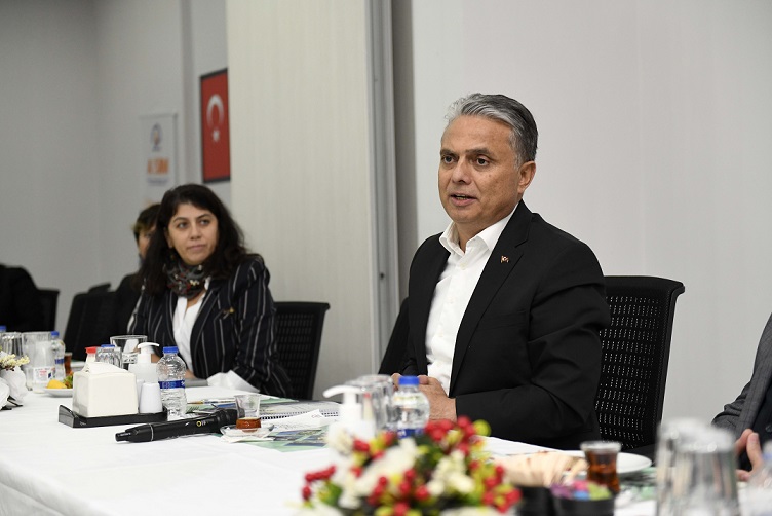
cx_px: 386
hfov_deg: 32.4
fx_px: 1330
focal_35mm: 62
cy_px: 258
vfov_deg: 21.9
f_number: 3.2
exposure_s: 1/400
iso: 2500
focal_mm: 62
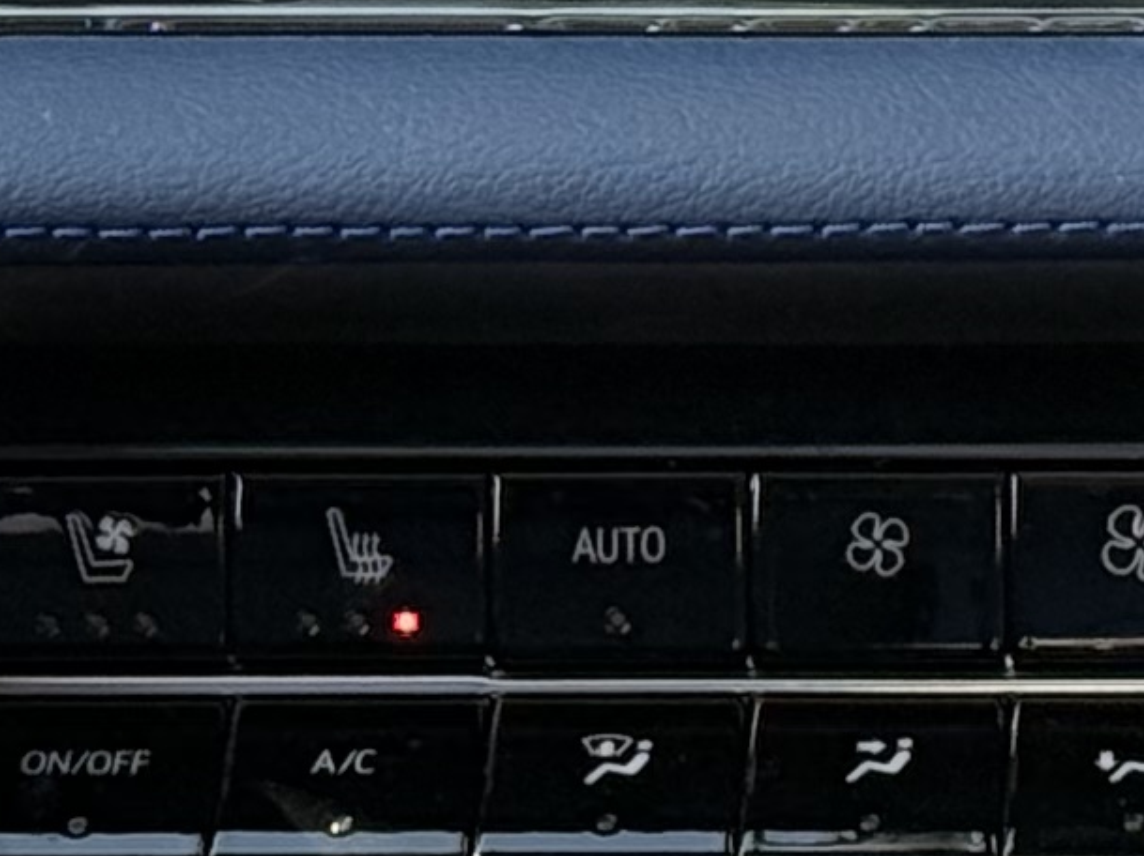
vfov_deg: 4.6
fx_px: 10503
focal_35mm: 318
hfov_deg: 6.2
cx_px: 1294
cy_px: -965
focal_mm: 6.76
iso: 100
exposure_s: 1/427
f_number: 1.78
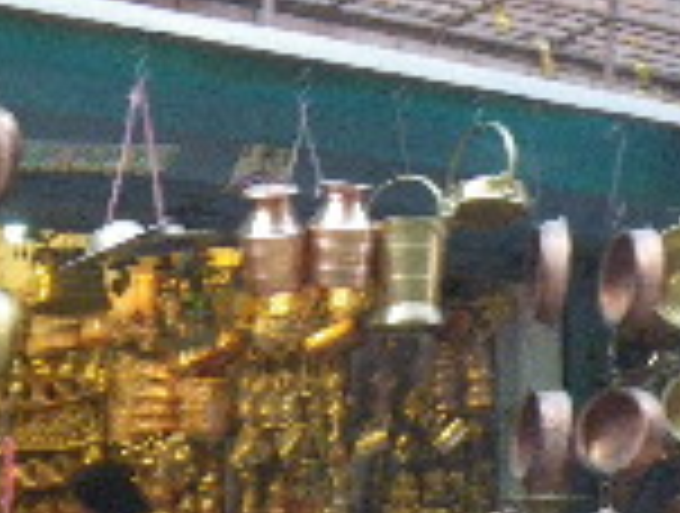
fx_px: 1398
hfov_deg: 27.2
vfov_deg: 19.7
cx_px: 252
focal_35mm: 71
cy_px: 598
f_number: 3.5
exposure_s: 1/50
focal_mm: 5
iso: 500
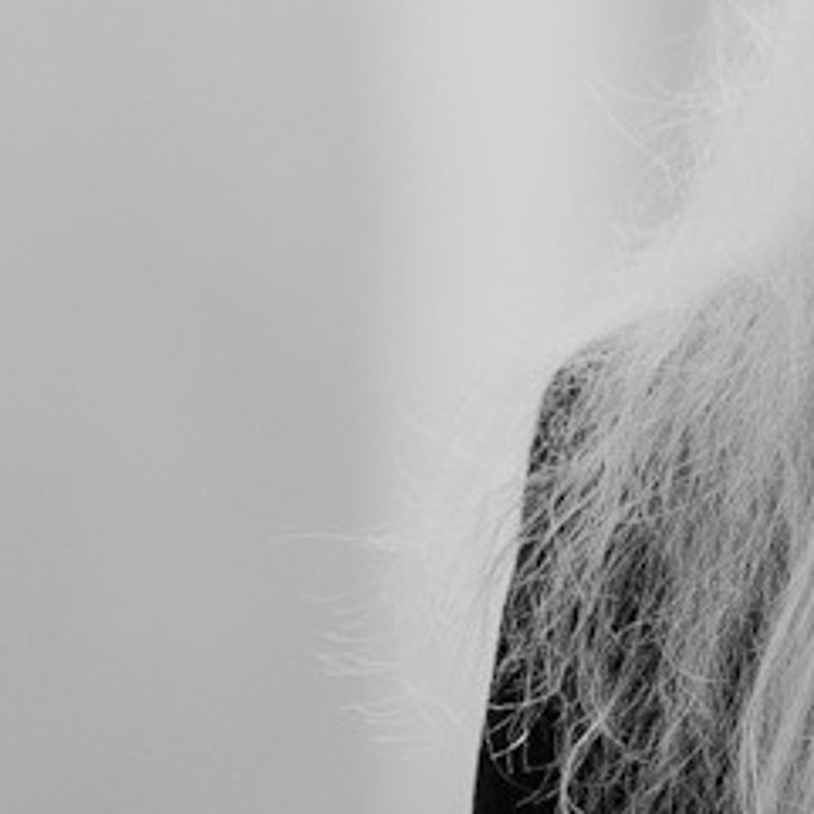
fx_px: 23039
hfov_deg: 2.0
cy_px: 201
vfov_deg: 2.0
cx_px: 1719
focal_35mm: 866
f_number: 2.8
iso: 500
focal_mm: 120
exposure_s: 1/200
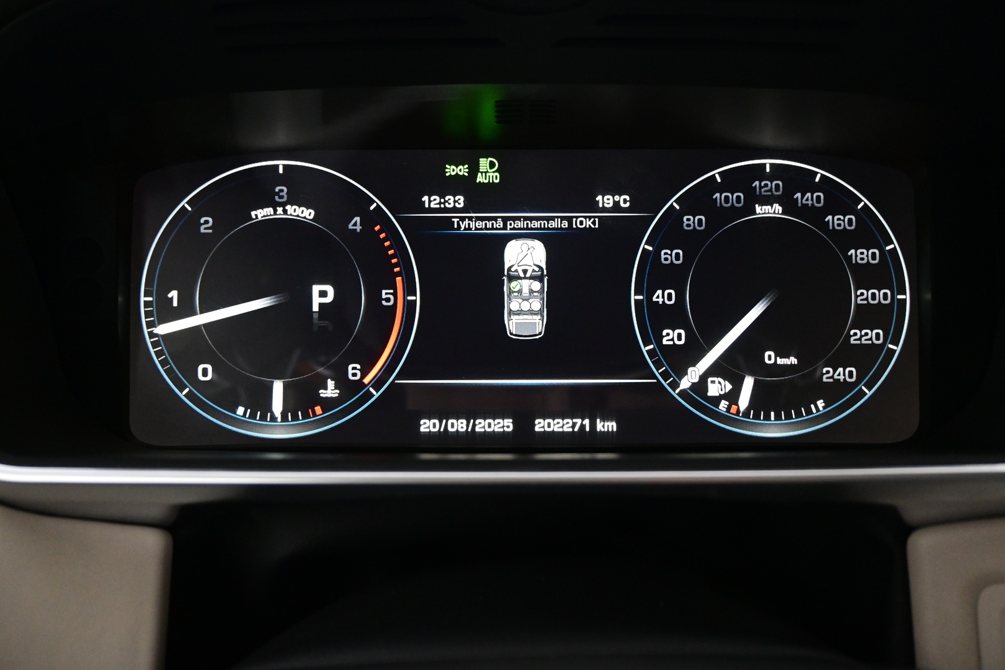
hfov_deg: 59.5
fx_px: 879
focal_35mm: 32
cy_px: 335
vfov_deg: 41.7
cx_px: 502
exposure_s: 1/30
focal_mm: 21
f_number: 4
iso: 2200
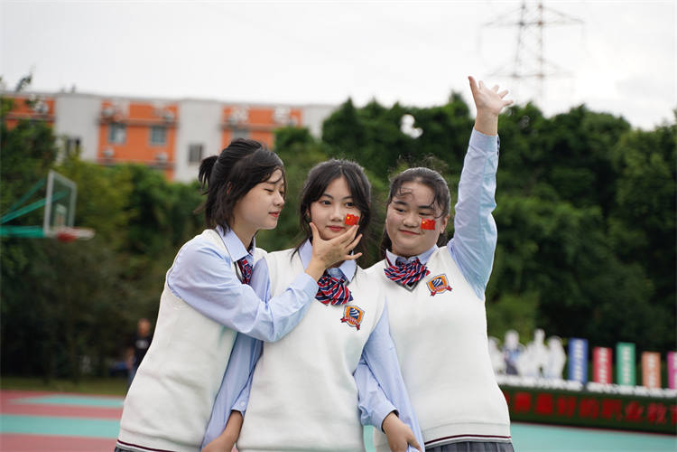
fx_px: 1410
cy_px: 226
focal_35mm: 75
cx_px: 338
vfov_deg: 18.2
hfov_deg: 27.0
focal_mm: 75
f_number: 2.8
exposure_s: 1/640
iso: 100
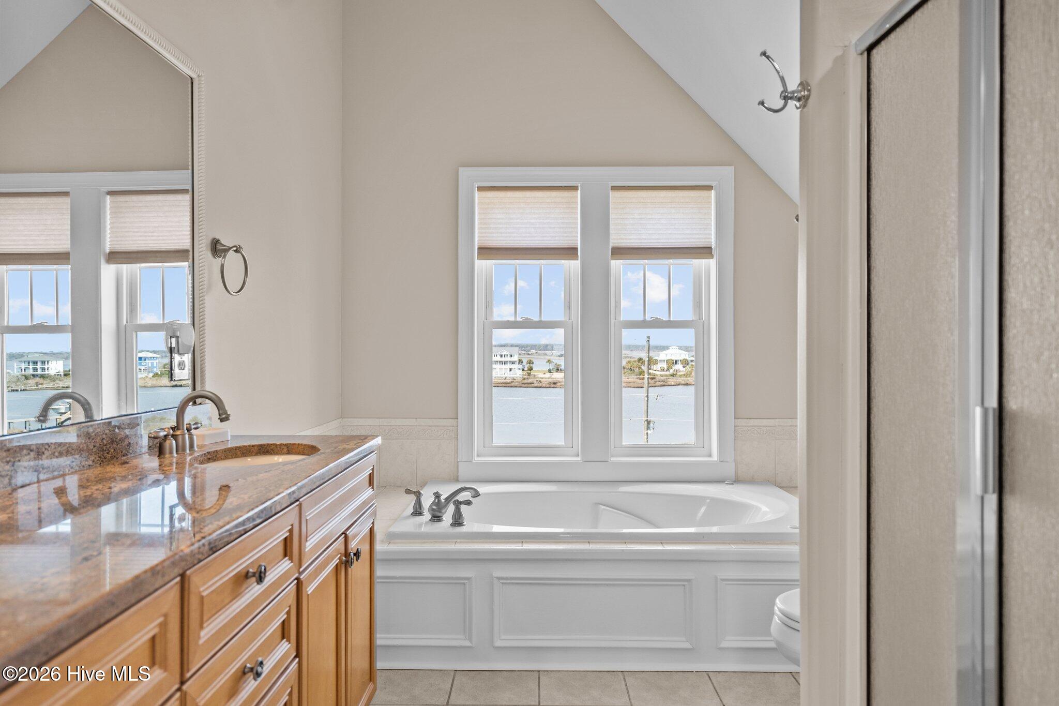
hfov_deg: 78.6
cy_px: 353
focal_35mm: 22
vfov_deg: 57.2
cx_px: 530
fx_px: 647
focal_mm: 22
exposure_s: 1/50
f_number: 4
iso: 320
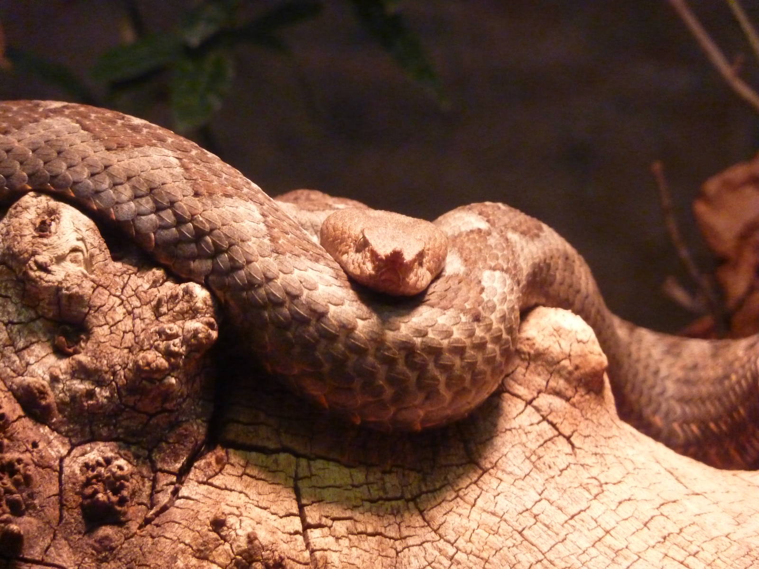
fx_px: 6578
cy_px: 284
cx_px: 380
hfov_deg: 6.6
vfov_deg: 5.0
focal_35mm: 300
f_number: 4.9
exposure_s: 1/80
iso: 800
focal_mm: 49.2
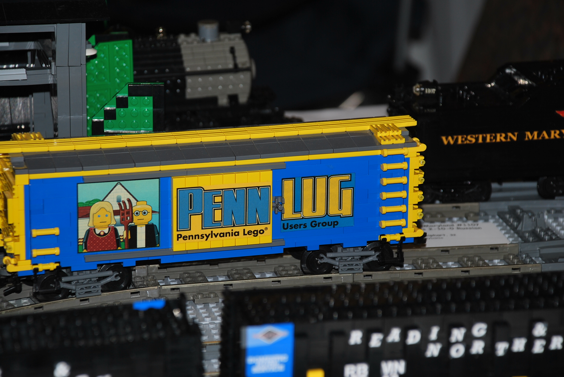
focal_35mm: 142
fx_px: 2235
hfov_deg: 14.4
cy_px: 188
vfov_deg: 9.7
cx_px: 282
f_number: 5.6
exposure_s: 1/125
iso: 100
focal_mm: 95
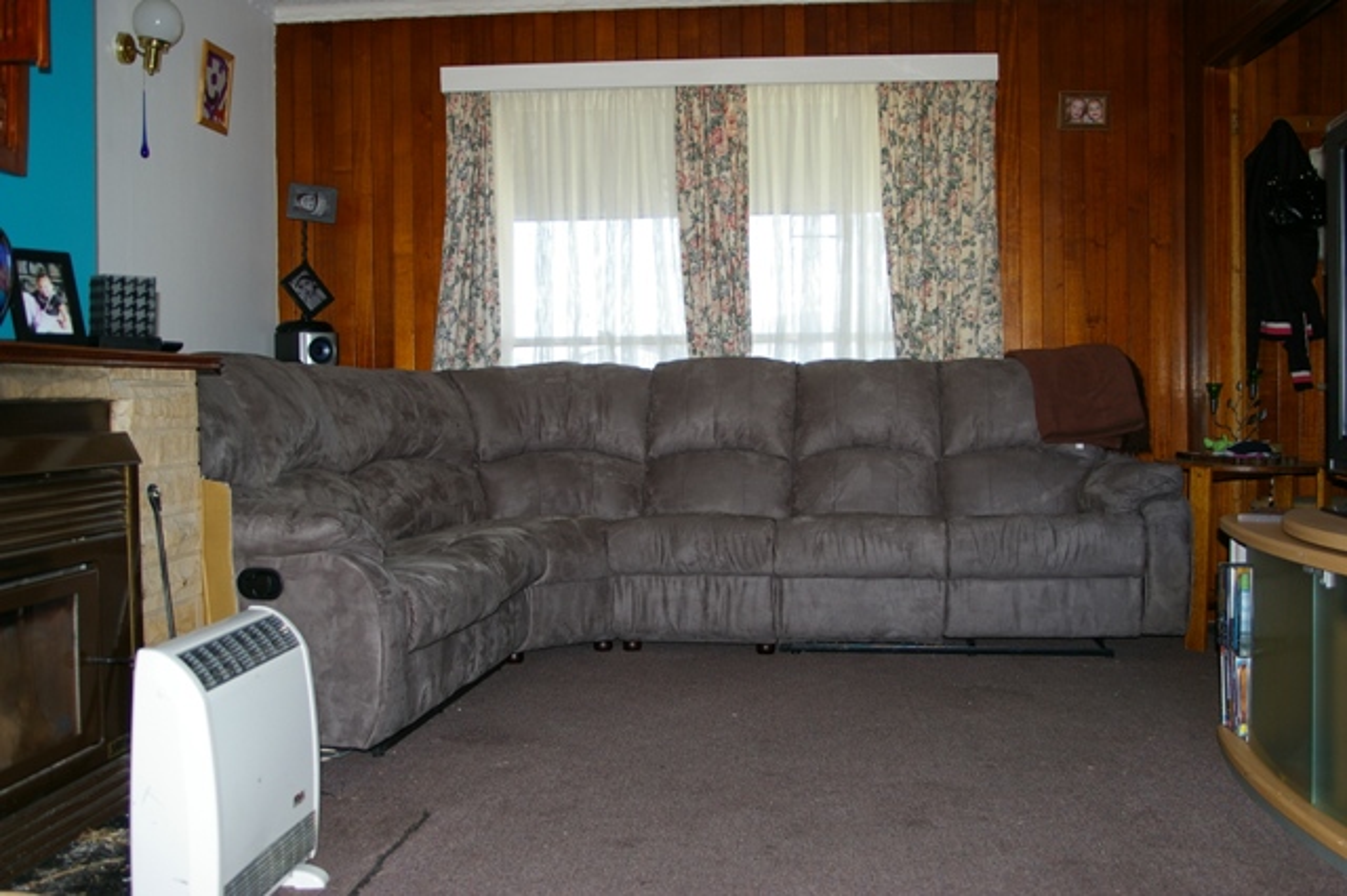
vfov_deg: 38.3
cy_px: 448
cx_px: 674
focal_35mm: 34
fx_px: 1290
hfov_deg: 55.1
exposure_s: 1/45
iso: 200
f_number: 4
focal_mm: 23
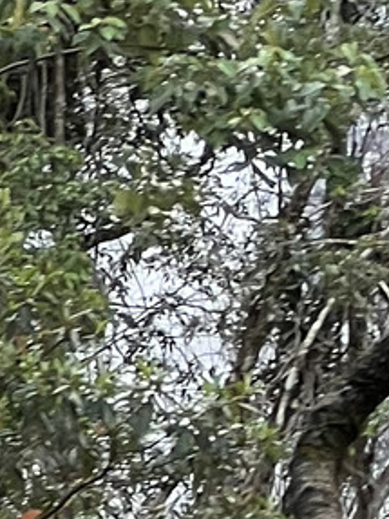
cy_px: 1170
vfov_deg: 3.6
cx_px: 1062
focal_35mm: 541
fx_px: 8112
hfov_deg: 2.7
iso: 40
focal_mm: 9
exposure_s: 1/99
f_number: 2.8
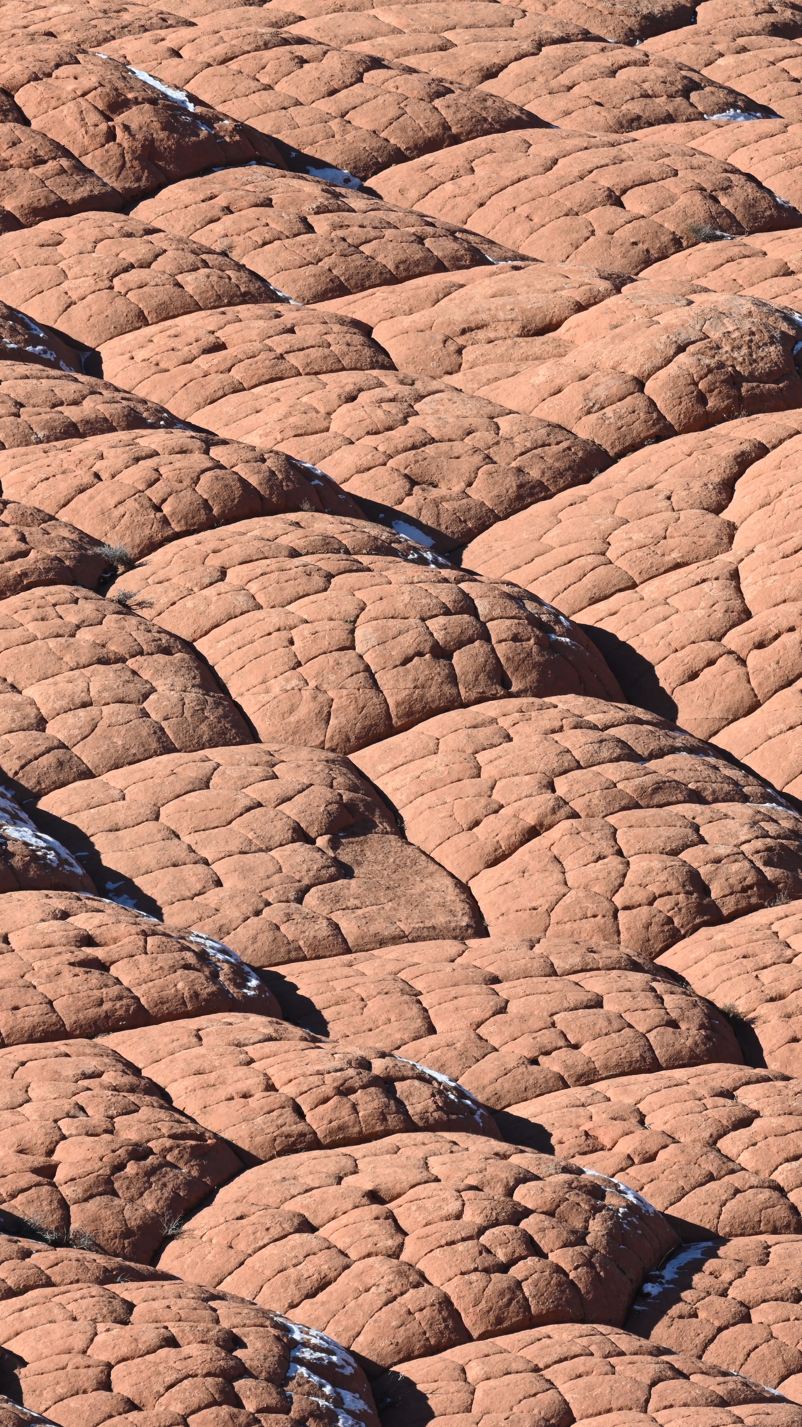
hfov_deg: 1.5
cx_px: 909
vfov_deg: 2.7
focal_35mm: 786
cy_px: 714
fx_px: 29718
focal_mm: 500
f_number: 8
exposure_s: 1/400
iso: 125
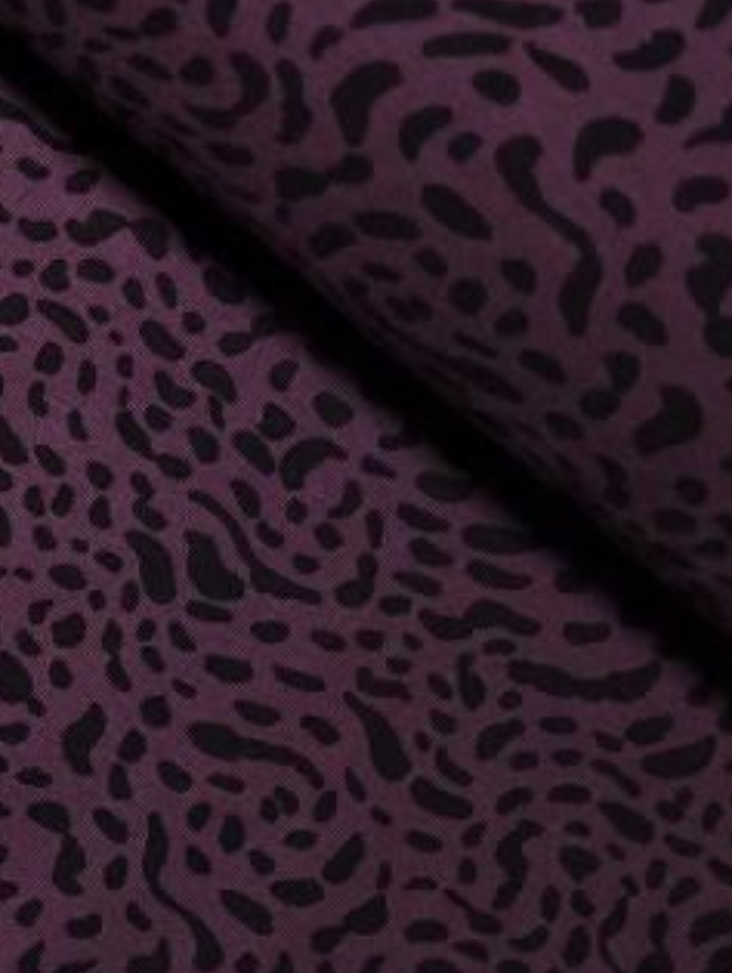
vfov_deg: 31.0
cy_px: 352
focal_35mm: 62
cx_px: -244
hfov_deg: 21.3
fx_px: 1745
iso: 50
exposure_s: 1/50
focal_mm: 5.4
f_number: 1.8
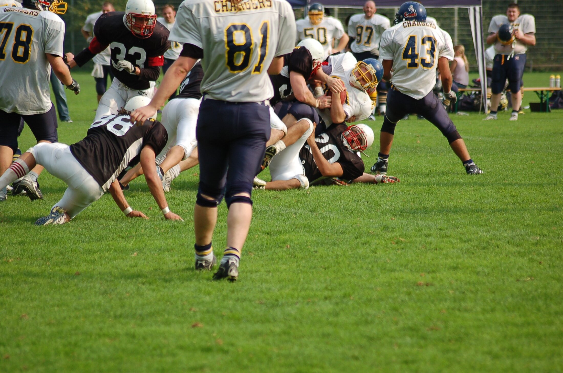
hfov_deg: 9.2
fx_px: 3512
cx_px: 282
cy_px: 186
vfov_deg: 6.1
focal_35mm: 225
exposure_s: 1/1000
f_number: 4.5
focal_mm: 150
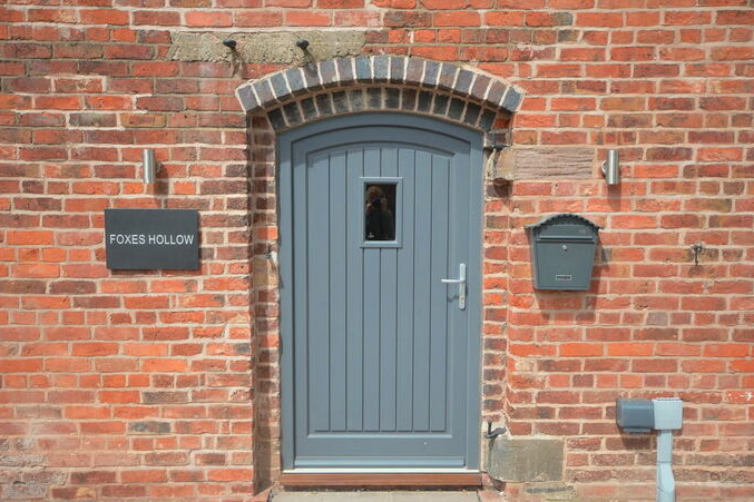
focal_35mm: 31
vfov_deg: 42.3
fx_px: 649
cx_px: 378
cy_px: 249
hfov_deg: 60.3
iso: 100
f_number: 5.6
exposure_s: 1/125
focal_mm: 20
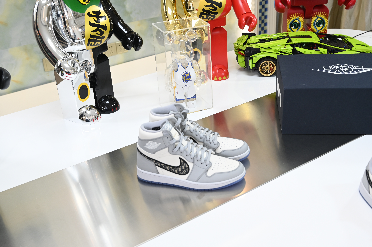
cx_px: 186
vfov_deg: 32.6
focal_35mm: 41
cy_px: 124
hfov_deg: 47.4
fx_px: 423
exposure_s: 1/80
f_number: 5.6
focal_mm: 41
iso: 640
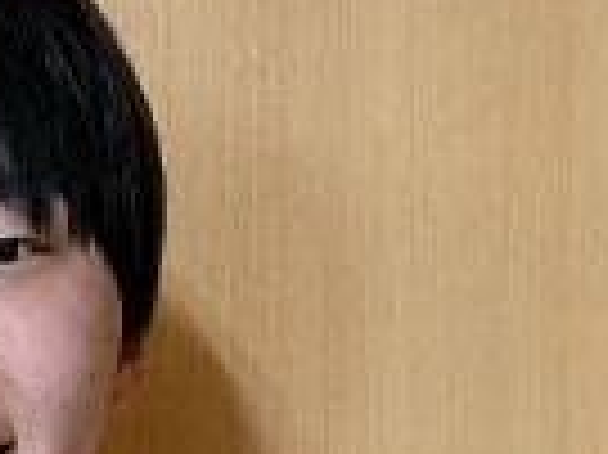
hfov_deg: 24.2
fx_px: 1299
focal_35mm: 74
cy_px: 472
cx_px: -104
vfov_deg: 19.2
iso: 352
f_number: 1.89
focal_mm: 5.43
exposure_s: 1/60
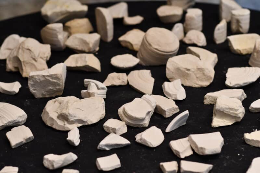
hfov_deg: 27.0
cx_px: 130
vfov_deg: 18.2
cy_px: 86
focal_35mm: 75
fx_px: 542
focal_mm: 50
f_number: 3.2
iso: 400
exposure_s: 1/250
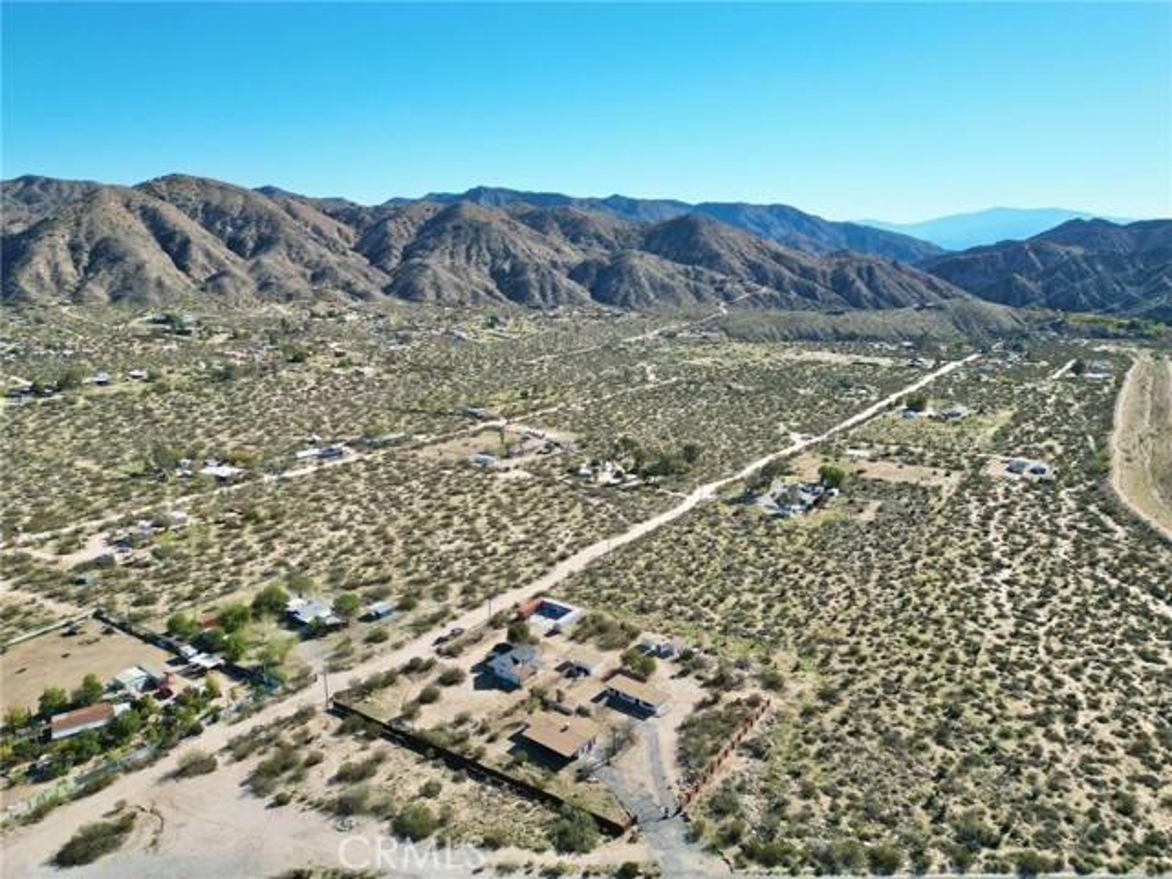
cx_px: 586
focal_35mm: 24
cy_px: 440
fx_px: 813
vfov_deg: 56.8
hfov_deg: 71.6
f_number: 1.7
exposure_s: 1/3000
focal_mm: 6.72
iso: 140
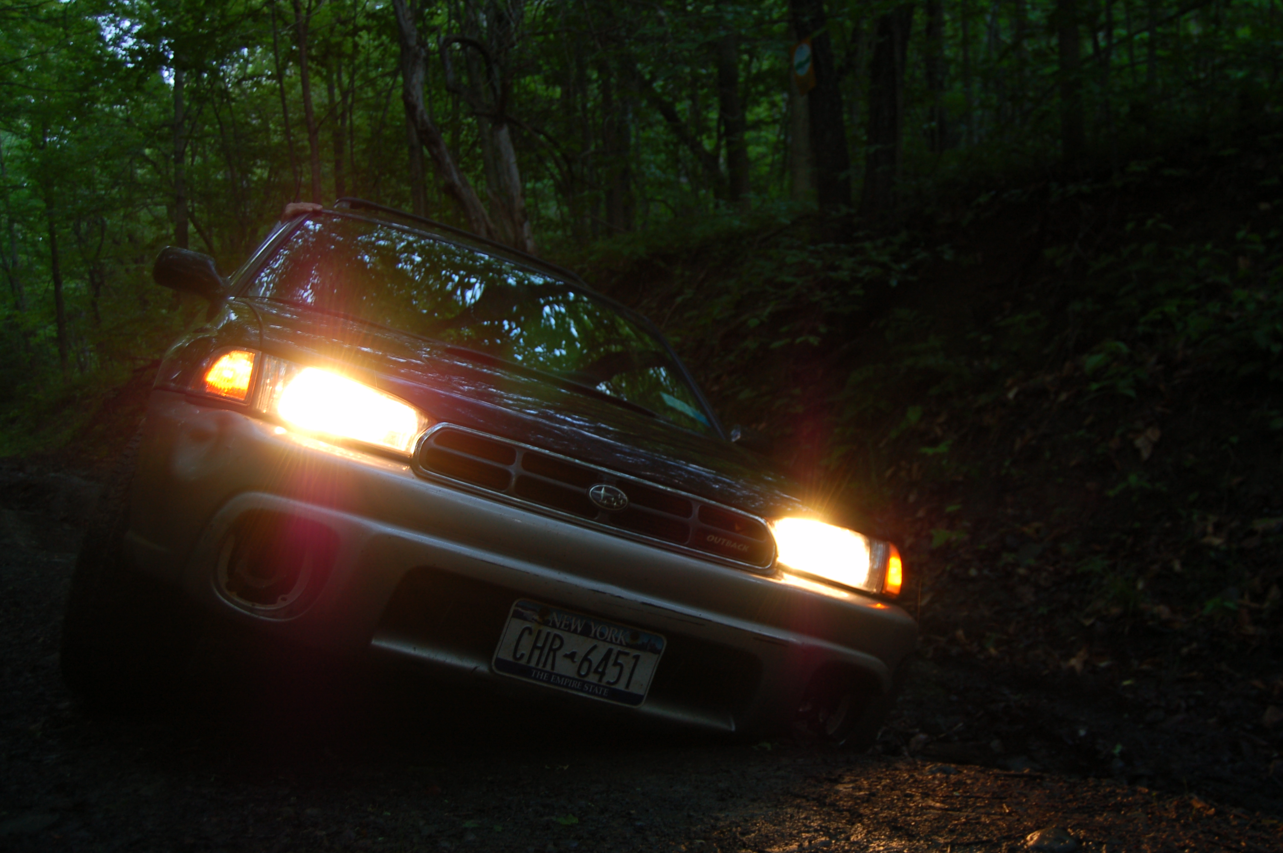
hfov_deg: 46.4
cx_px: 642
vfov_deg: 31.8
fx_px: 1495
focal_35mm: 42
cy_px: 426
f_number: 4.2
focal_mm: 28
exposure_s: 1/13
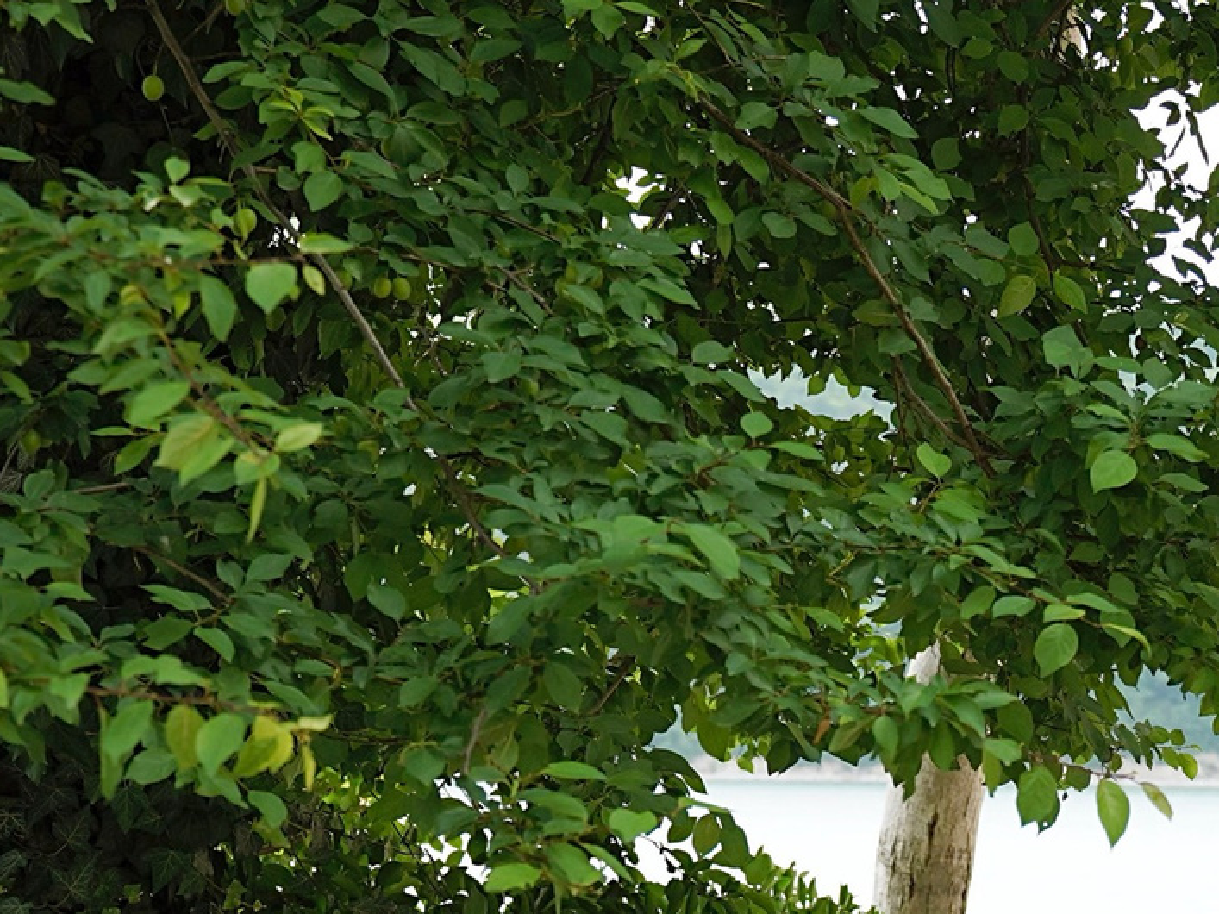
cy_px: 1044
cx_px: 1097
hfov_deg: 19.1
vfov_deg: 14.3
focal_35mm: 101
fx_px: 3556
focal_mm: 29
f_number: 4
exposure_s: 1/200
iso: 100
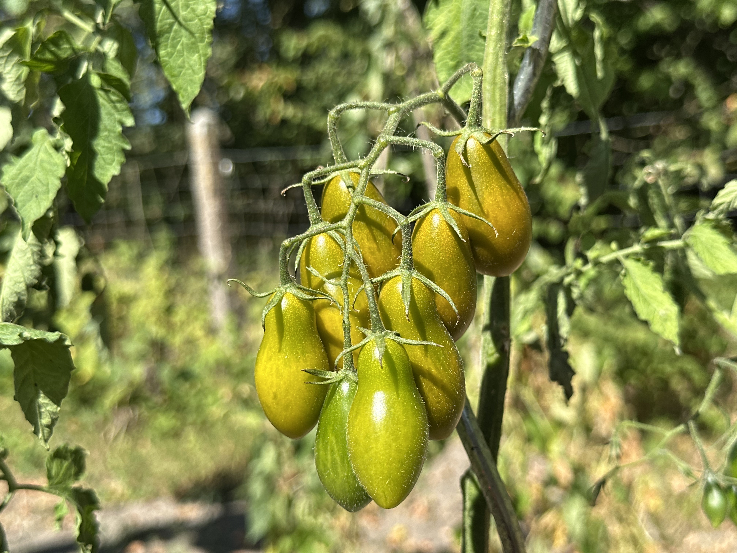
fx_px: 1022
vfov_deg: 30.3
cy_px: 276
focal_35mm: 48
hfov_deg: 39.7
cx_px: 368
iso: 64
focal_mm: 6.86
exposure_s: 1/2028
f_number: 1.78
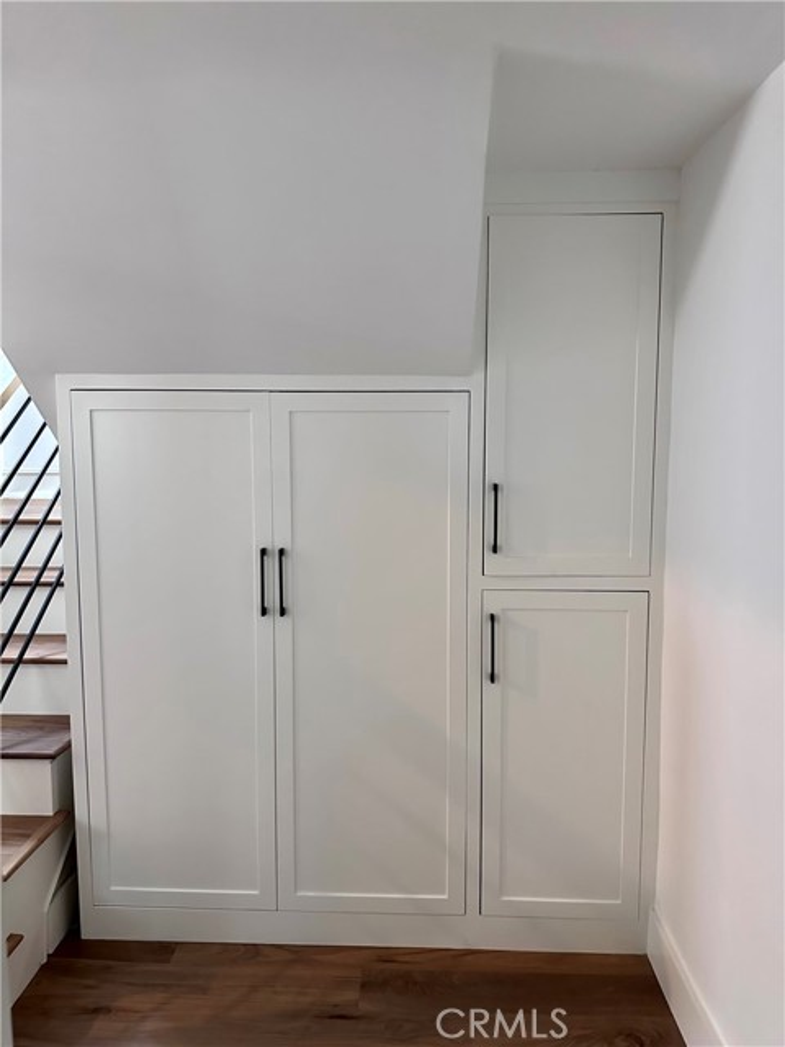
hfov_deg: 56.8
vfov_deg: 71.6
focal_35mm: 24
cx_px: 392
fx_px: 726
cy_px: 524
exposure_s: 1/60
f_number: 1.78
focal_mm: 6.86
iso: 640
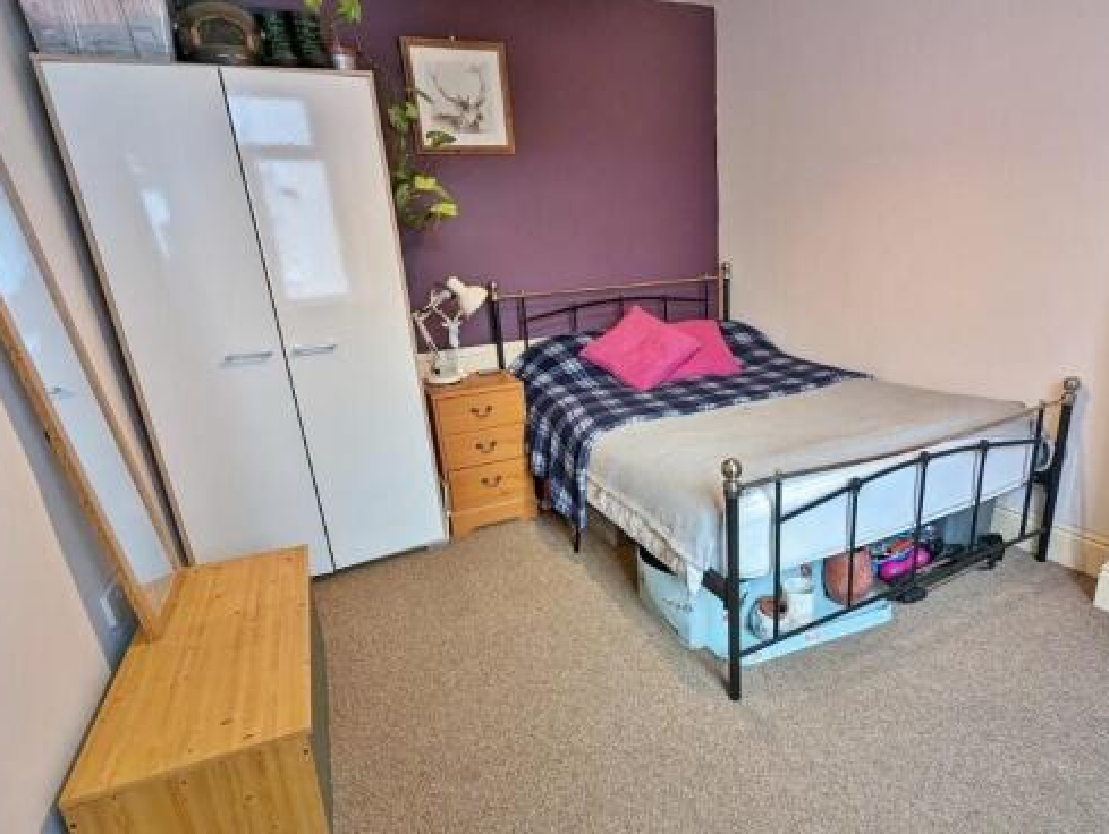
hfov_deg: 84.1
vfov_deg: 68.7
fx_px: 609
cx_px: 629
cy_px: 441
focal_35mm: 19
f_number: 2.2
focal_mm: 2.35
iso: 134
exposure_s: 1/23.8
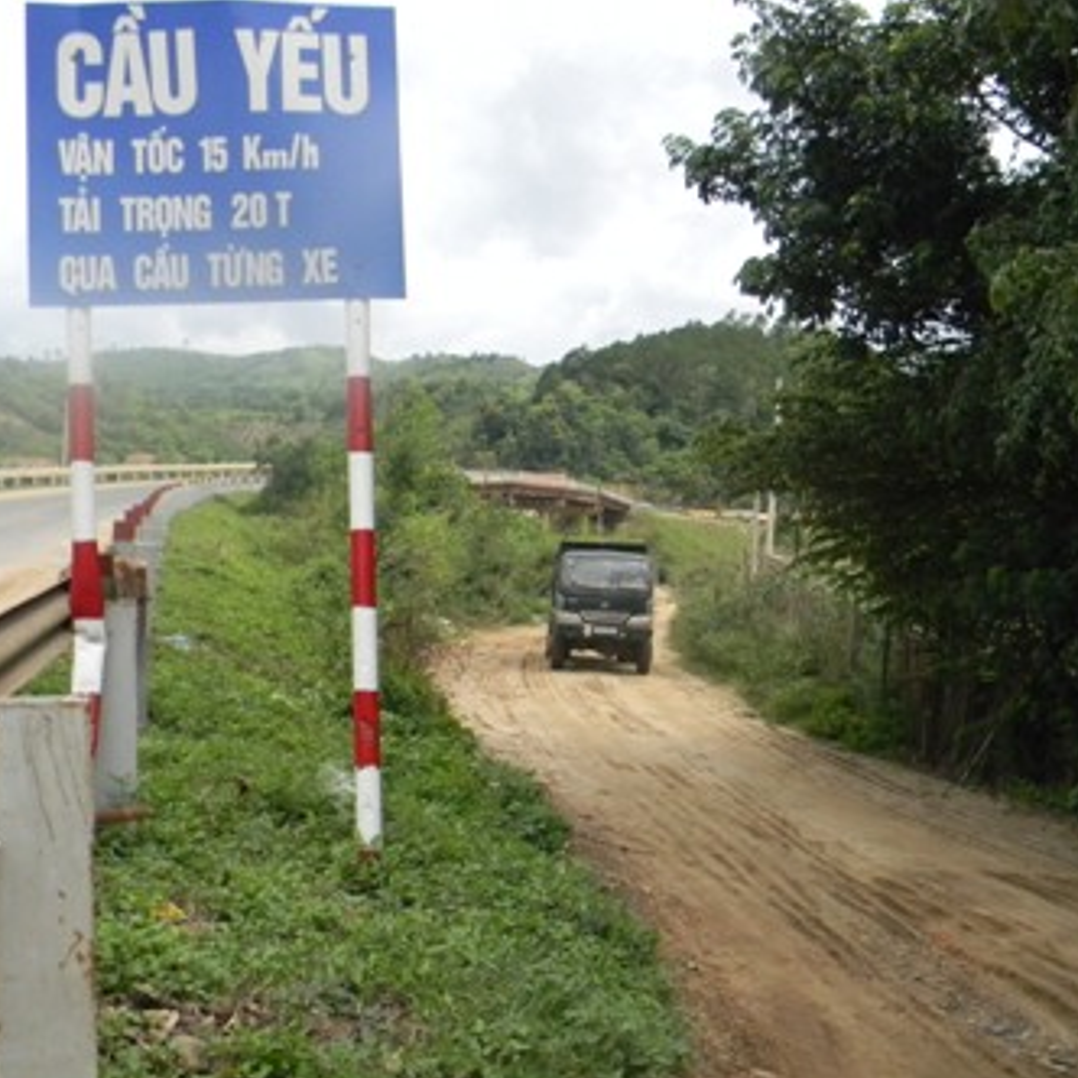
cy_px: 542
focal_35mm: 43
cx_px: 552
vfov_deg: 39.2
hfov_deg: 39.2
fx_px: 1515
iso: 400
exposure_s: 1/625
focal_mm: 6.4
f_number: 7.4
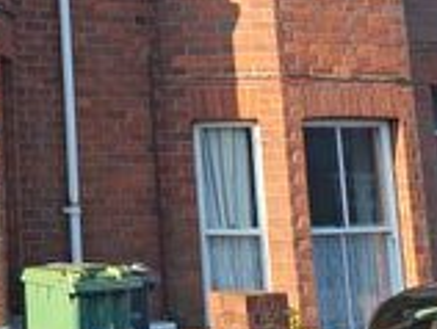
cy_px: -281
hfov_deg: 16.2
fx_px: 1454
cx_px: -136
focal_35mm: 115
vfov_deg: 11.8
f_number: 2.4
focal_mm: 4.3
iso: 50
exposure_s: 1/494
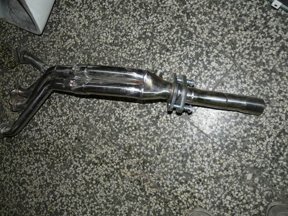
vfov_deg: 49.7
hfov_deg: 63.4
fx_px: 233
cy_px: 108
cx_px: 144
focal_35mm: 28
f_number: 2.8
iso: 100
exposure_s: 1/30
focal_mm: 4.6
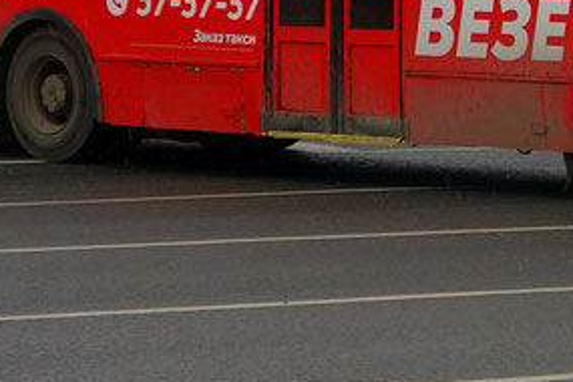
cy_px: -384
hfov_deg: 9.0
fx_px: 3613
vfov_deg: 5.9
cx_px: 581
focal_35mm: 227
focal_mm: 20.19
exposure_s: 1/500
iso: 200
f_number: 3.5
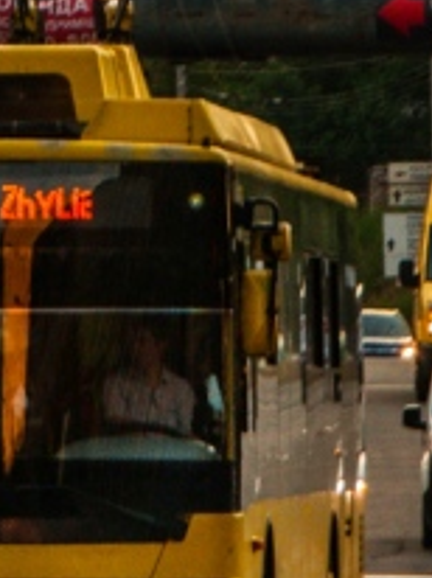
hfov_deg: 2.1
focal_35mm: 714
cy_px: -55
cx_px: -48
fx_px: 11902
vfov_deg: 2.8
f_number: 13
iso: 200
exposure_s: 1/60
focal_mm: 85
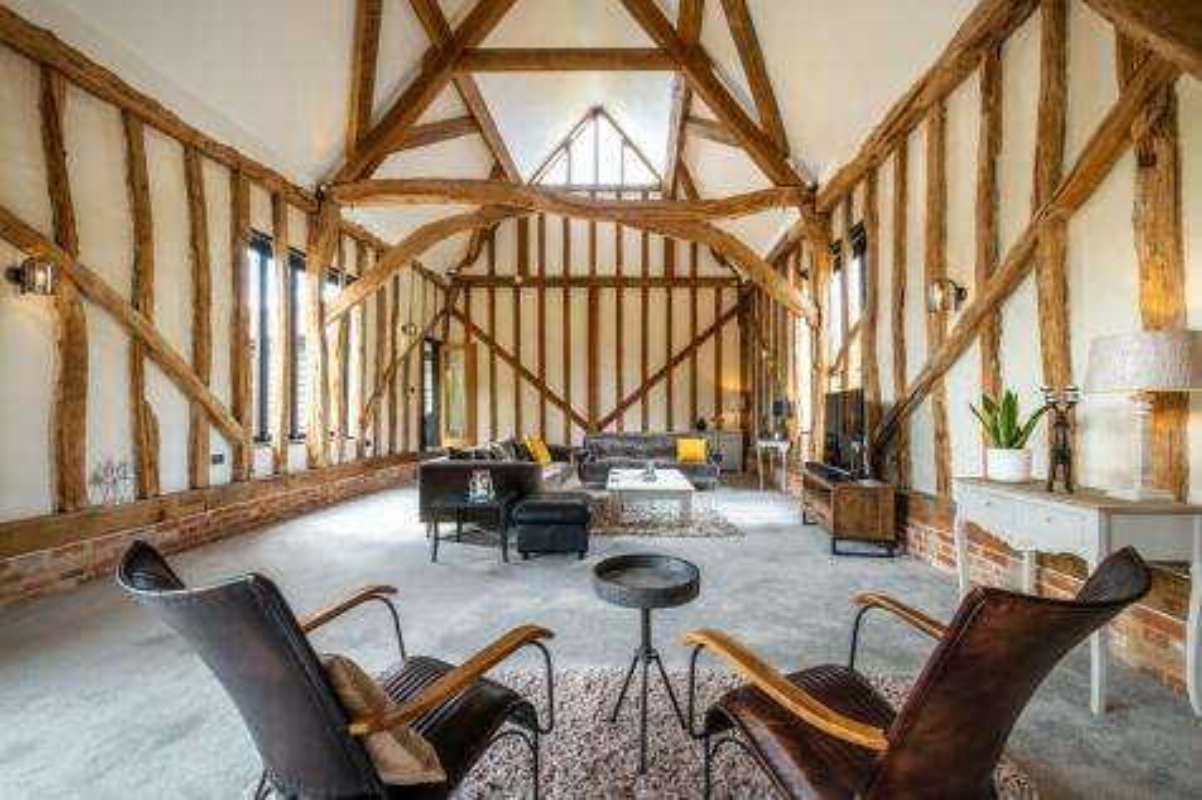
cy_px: 400
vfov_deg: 77.3
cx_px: 601
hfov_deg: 100.4
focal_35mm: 15
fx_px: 501
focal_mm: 10
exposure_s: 1/40
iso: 160
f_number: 10
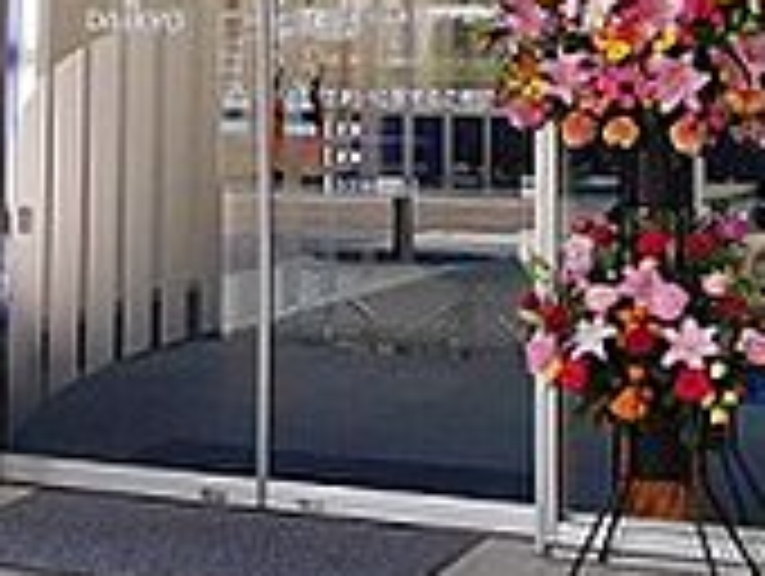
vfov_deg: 15.0
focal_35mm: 94
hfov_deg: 20.8
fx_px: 2080
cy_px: -198
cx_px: 315
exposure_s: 1/125
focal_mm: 4.5
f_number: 3.4
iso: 125
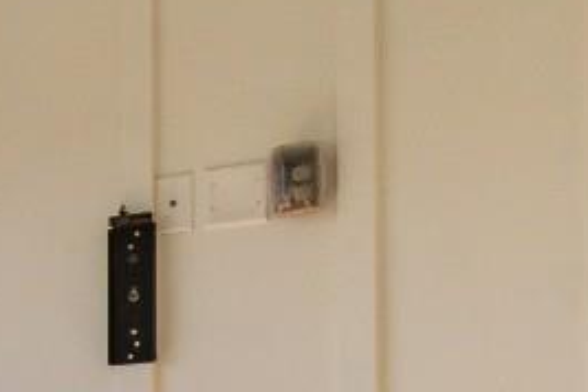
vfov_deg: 13.3
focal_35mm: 97
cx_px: -628
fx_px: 1584
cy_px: 597
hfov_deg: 15.9
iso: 100
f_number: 8
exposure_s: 1/250
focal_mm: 11
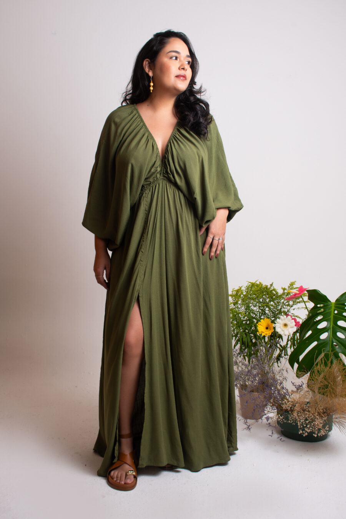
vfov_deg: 43.6
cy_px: 260
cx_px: 173
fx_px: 649
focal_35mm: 45
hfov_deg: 29.9
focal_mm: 30
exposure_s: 1/160
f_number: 9
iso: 100
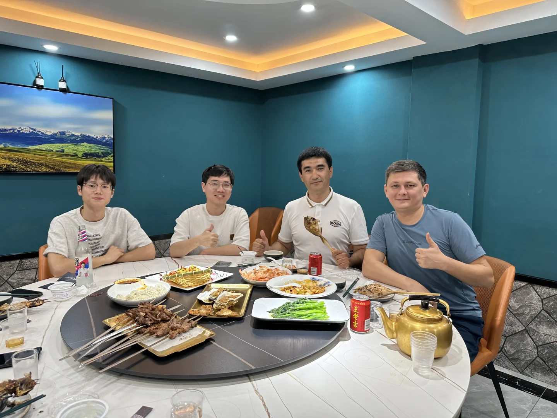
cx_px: 278
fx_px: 386
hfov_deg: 71.6
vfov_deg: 56.8
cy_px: 209
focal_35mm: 24
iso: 125
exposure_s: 1/50
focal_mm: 6.86
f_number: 1.78
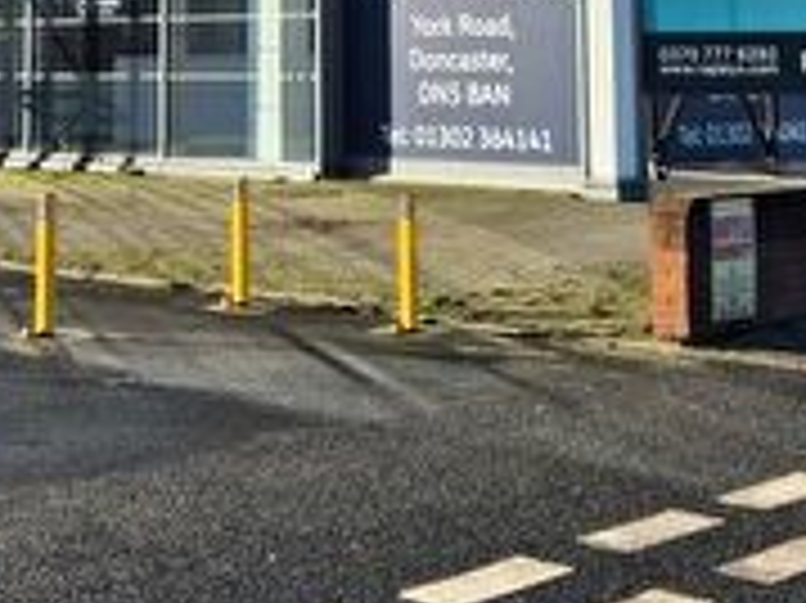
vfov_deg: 15.7
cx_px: 360
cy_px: -142
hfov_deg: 21.8
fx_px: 2094
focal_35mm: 90
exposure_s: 1/1508
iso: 25
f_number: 1.8
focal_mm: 5.4
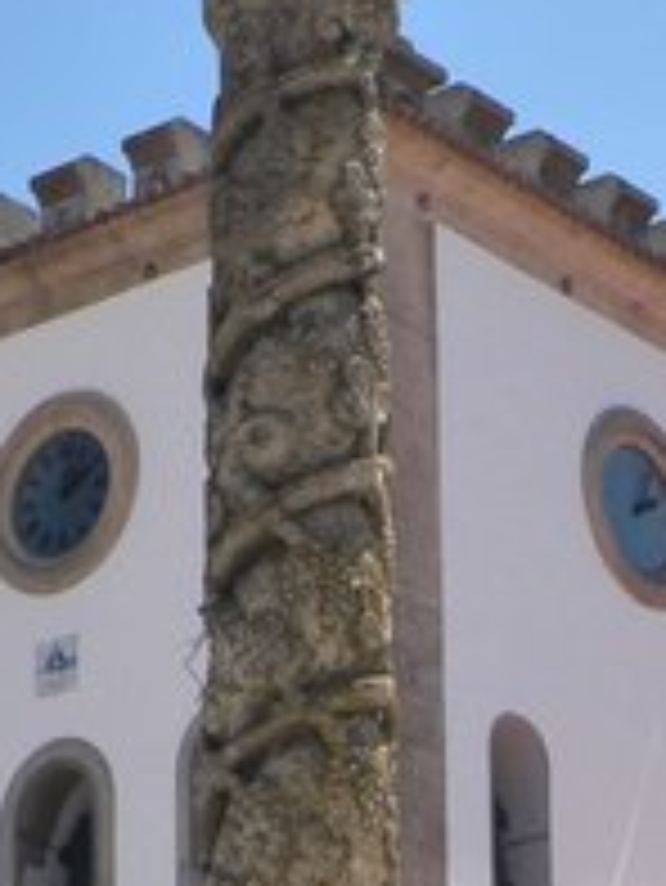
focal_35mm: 146
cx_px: 369
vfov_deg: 13.2
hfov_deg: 10.2
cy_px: 1025
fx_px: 3741
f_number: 5.6
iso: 64
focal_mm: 6.3
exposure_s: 1/250
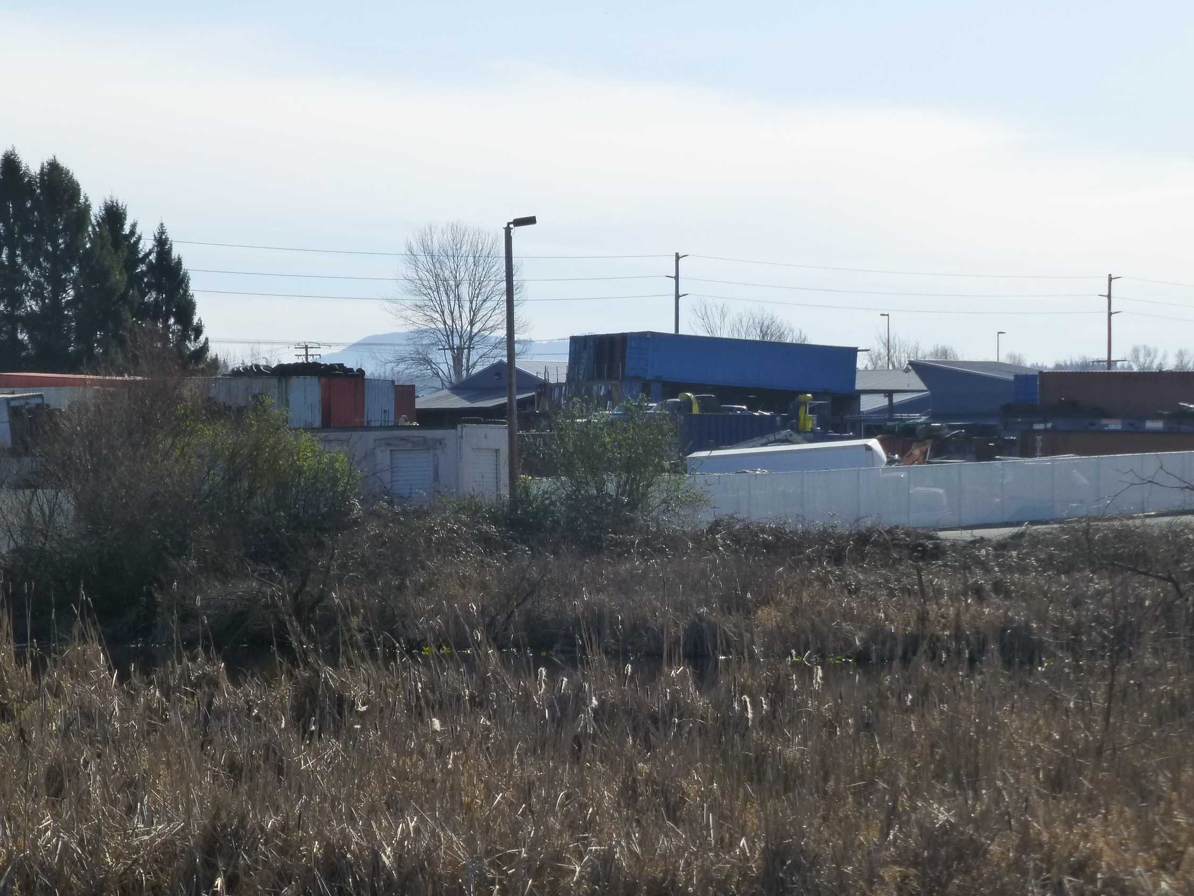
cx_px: 650
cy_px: 470
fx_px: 4278
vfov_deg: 12.0
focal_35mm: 124
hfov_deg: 15.9
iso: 160
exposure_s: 1/800
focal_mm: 19.4
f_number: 5.3
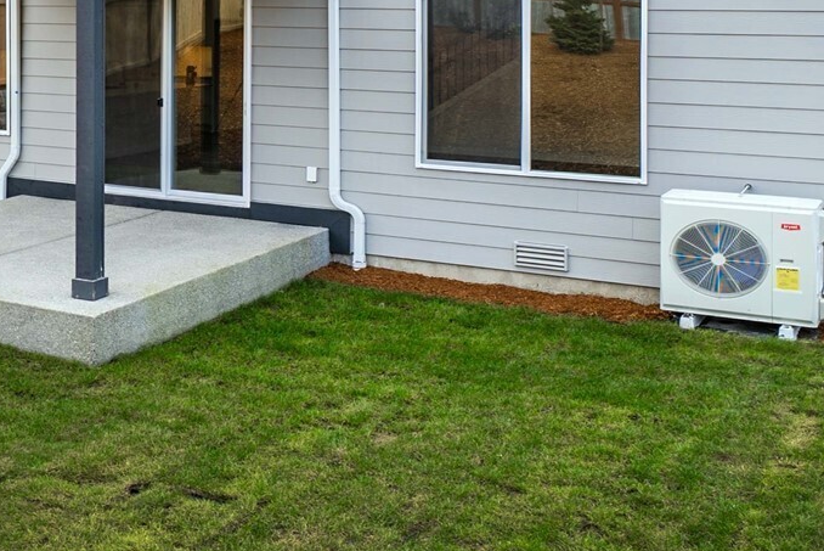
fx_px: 916
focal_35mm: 40
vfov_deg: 31.9
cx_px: 27
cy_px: 56
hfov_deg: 42.7
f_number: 7.1
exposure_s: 1/50
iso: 80
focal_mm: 16
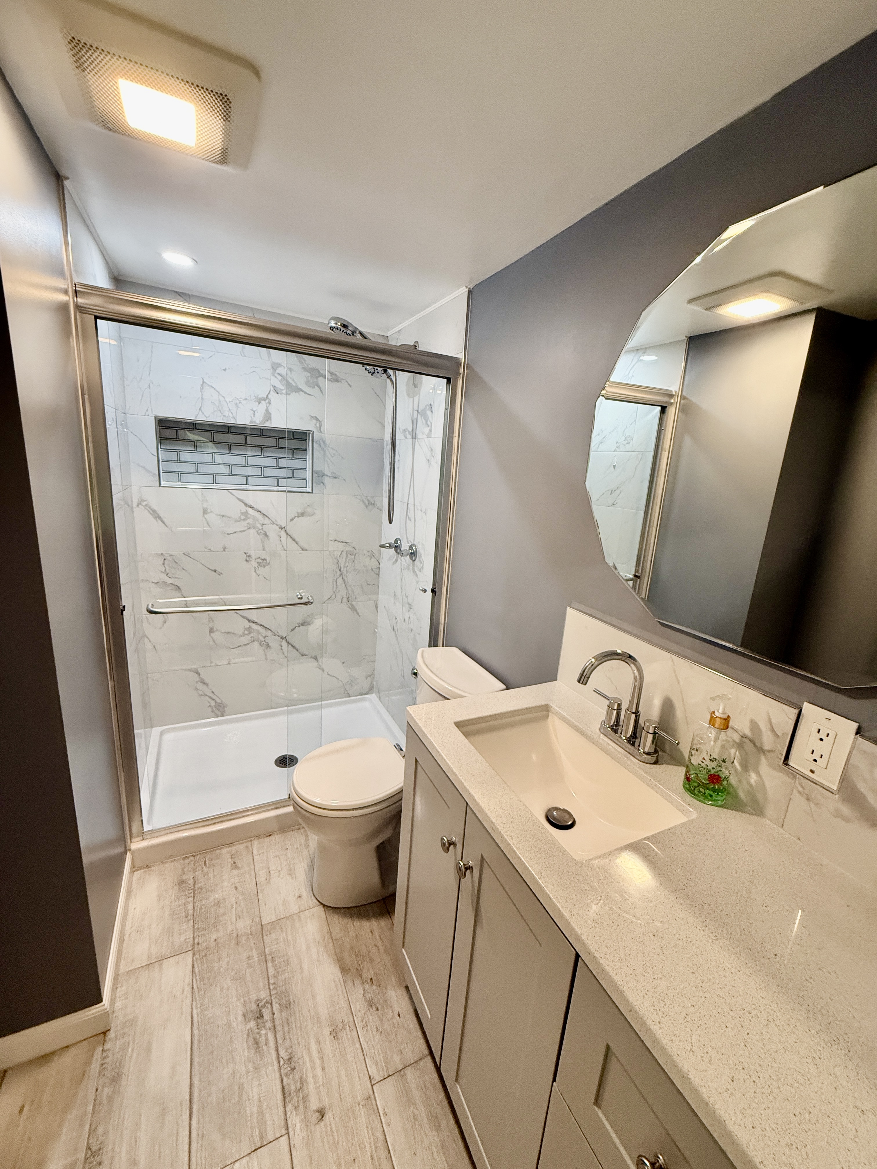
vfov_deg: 102.1
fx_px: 473
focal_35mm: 14
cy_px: 584
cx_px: 438
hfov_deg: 85.7
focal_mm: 2.22
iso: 250
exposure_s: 1/120
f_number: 2.2
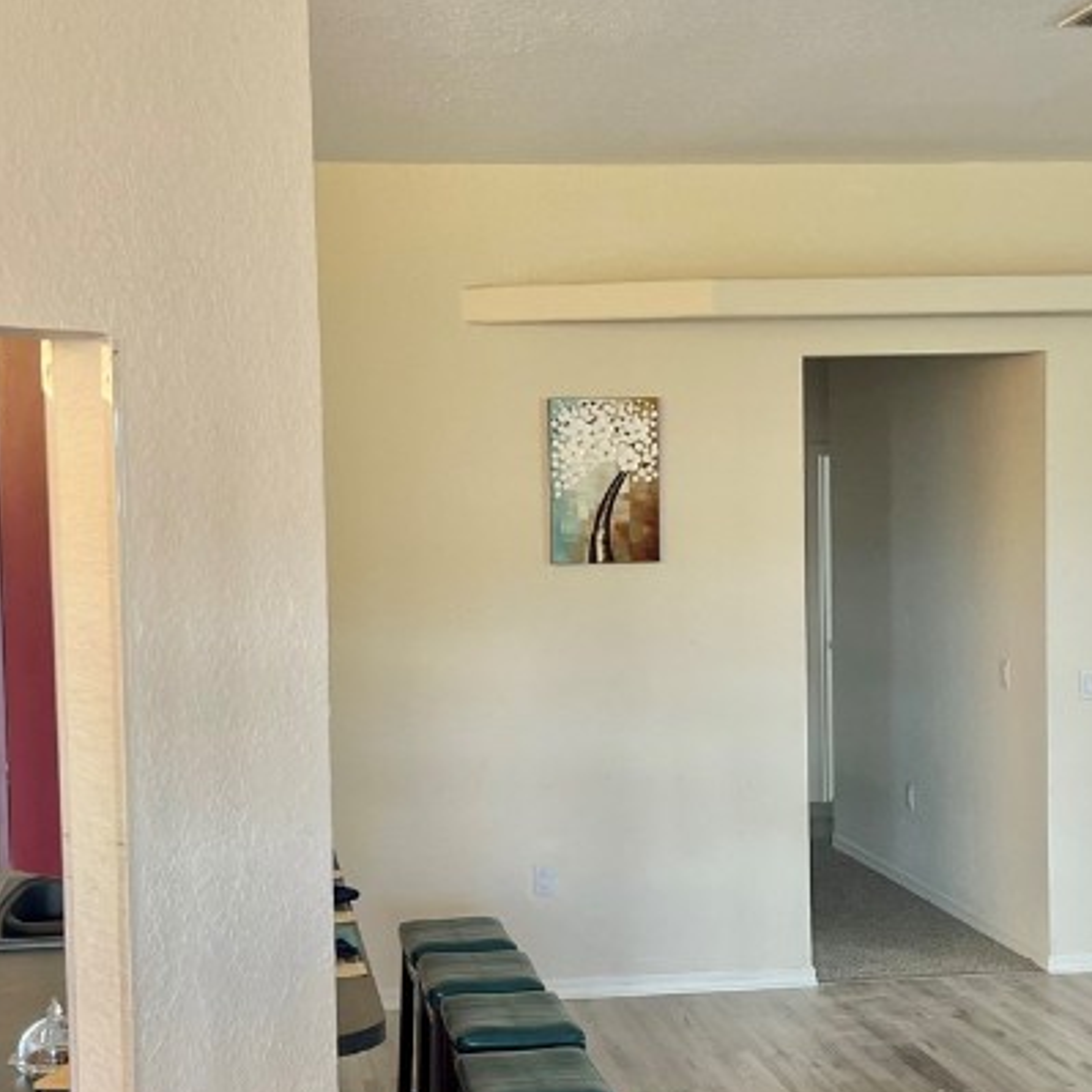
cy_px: 605
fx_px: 2106
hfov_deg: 29.1
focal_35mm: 59
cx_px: 558
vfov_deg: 29.1
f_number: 1.6
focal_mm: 5.1
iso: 80
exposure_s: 1/60
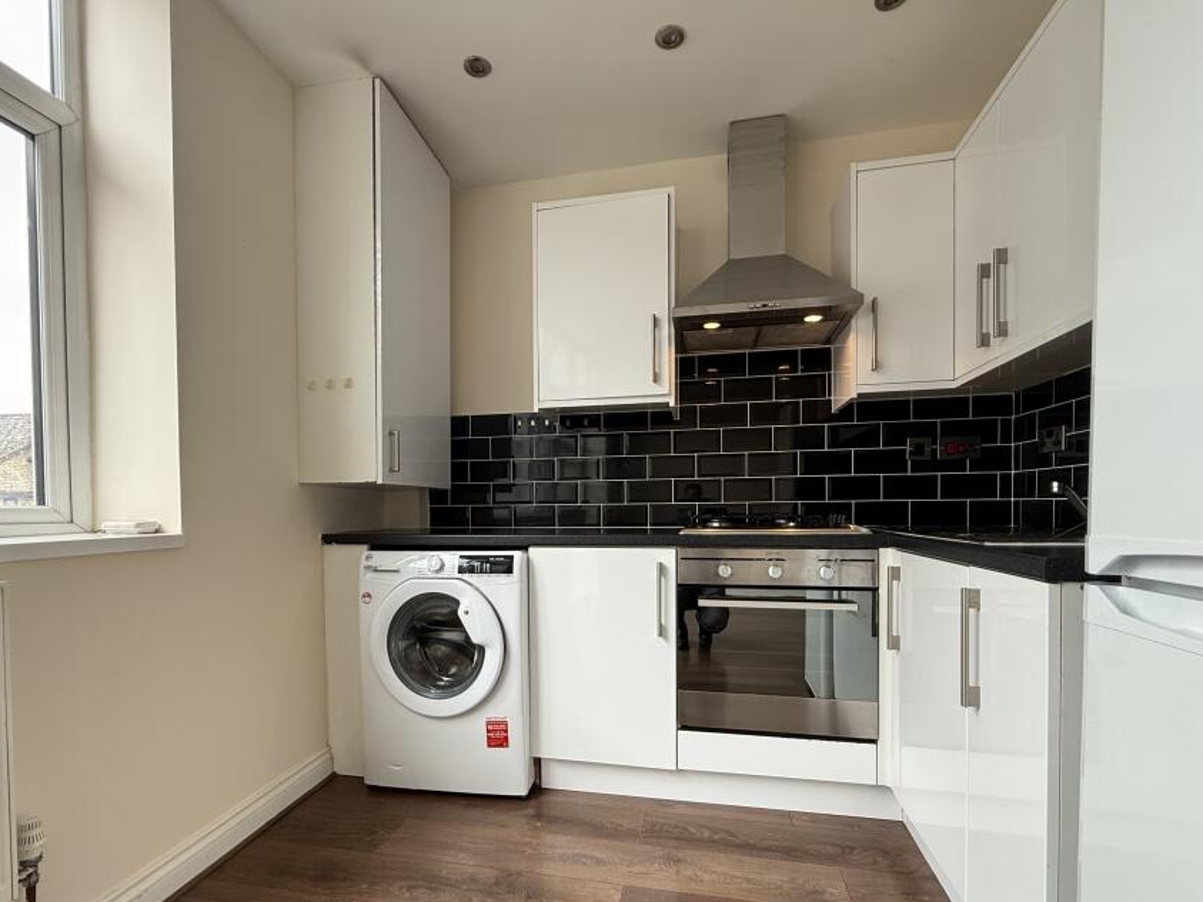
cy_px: 522
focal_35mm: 17
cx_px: 585
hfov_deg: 91.0
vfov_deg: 74.2
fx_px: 591
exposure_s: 1/100
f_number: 2.2
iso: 80
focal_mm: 2.22
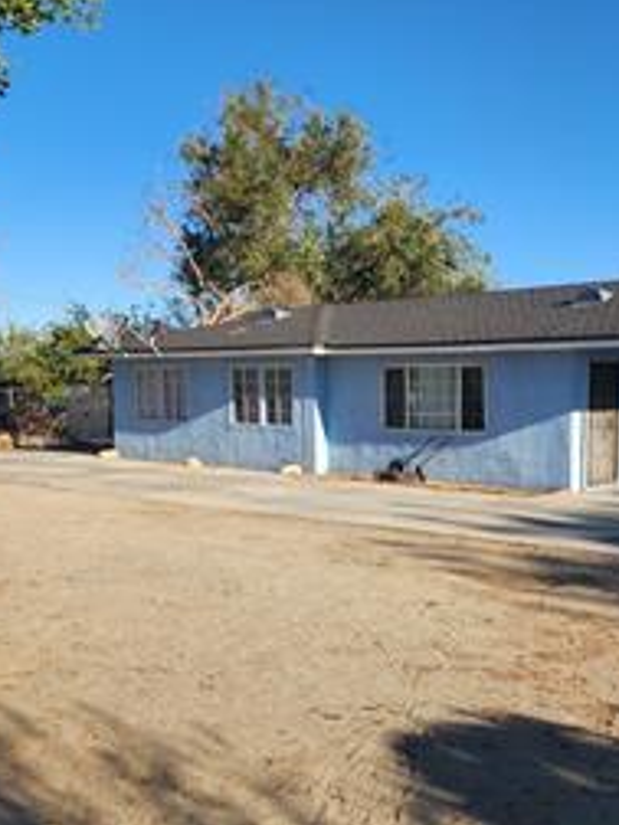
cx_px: 432
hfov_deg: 34.7
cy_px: 489
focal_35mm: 41
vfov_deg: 45.6
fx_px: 978
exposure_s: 1/720
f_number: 1.8
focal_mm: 6.4
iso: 12
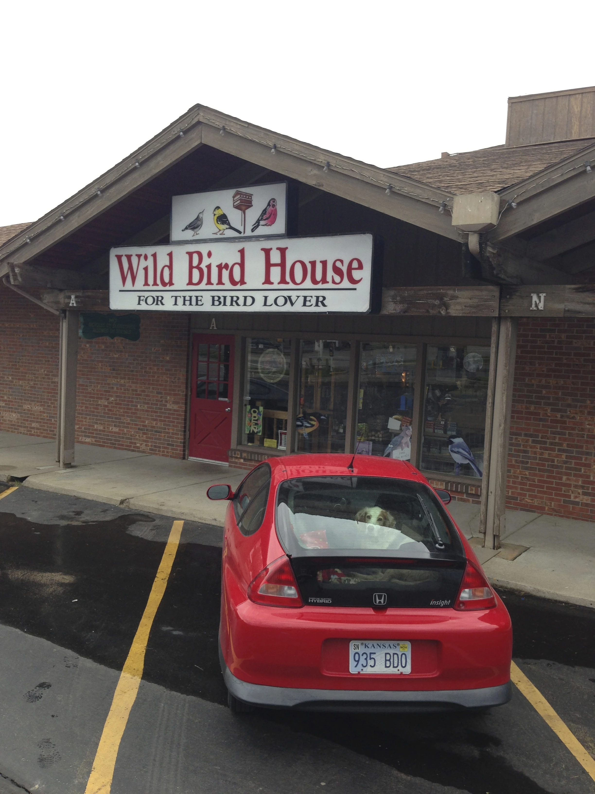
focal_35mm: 33
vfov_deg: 55.4
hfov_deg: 42.9
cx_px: 298
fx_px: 756
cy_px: 397
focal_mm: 4.13
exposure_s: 1/398
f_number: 2.4
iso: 50
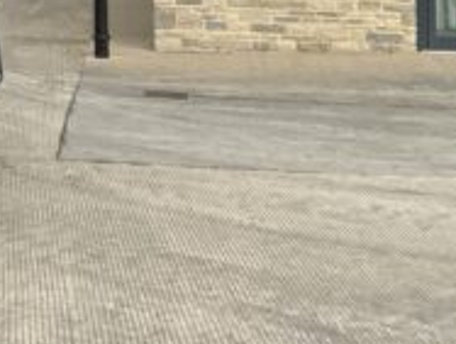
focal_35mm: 99
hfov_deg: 18.2
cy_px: -166
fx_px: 1307
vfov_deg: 14.1
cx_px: -171
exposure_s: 1/1144
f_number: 1.8
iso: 16
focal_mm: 3
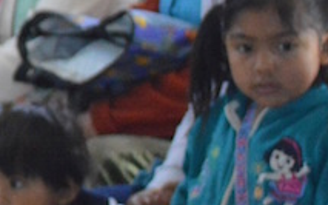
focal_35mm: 393
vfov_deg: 3.3
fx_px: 3516
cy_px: -142
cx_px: -427
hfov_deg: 5.2
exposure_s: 1/100
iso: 3200
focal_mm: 55
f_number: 4
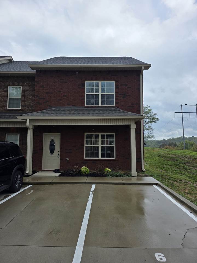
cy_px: 132
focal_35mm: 23
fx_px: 175
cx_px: 98
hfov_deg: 58.9
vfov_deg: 73.9
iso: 80
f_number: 1.7
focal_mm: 6.3
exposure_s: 1/5778
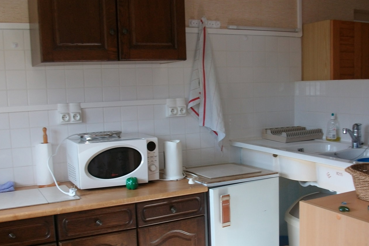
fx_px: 430
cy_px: 155
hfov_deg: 46.4
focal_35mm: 42
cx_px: 201
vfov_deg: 31.7
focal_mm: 5.7
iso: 80
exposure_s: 1/41.9
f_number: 2.9
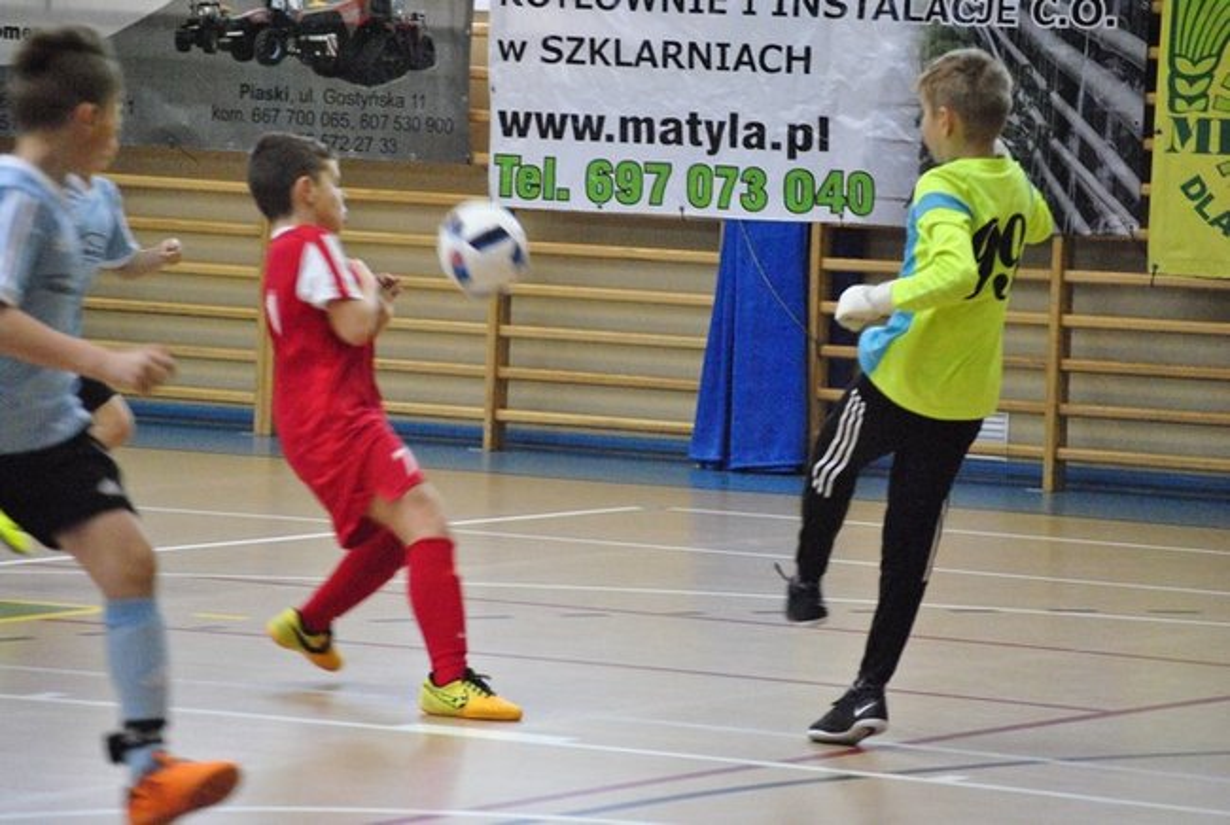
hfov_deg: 10.1
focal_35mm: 202
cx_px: 615
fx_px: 6931
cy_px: 412
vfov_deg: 6.8
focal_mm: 135
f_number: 5
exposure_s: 1/200
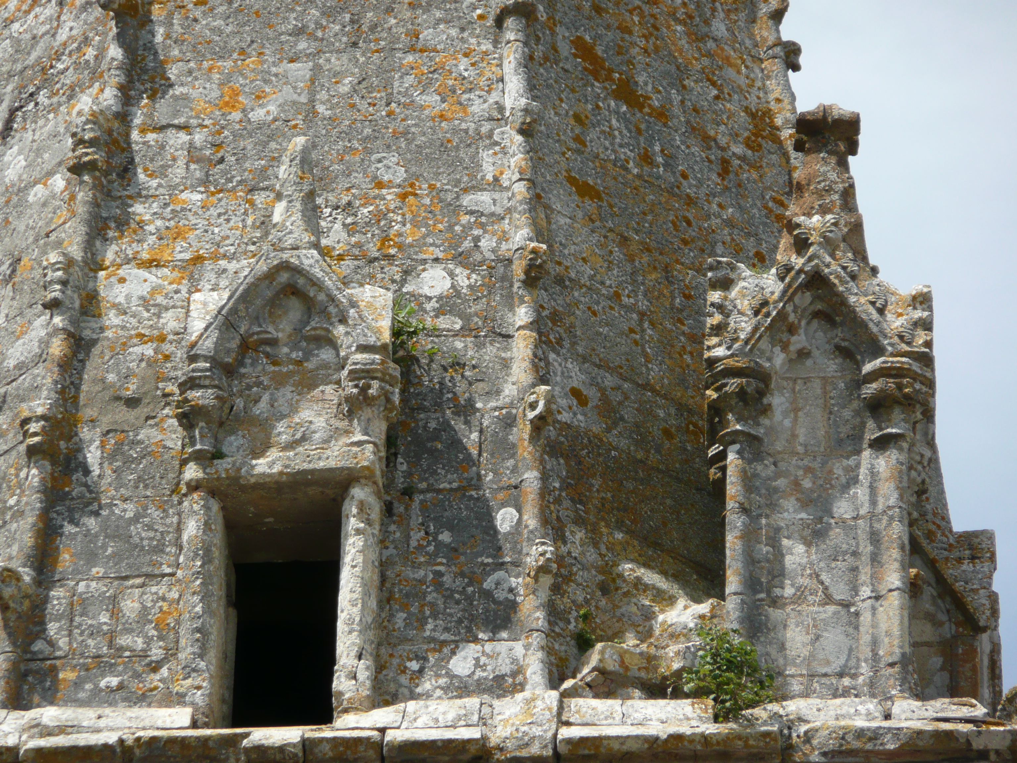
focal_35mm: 280
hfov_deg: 7.1
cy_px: 382
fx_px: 8226
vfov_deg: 5.3
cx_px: 508
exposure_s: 1/320
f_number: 4.9
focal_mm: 46
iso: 100
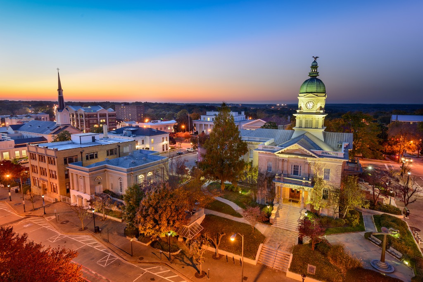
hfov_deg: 84.0
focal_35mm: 20
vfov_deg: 61.9
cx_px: 212
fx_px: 235
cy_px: 141
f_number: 9
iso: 100
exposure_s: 30
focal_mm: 20
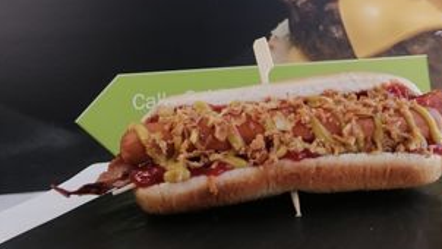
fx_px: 469
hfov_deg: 50.5
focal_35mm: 40
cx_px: 230
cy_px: 38
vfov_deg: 28.8
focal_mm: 3.95
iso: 64
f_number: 1.8
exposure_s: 1/120
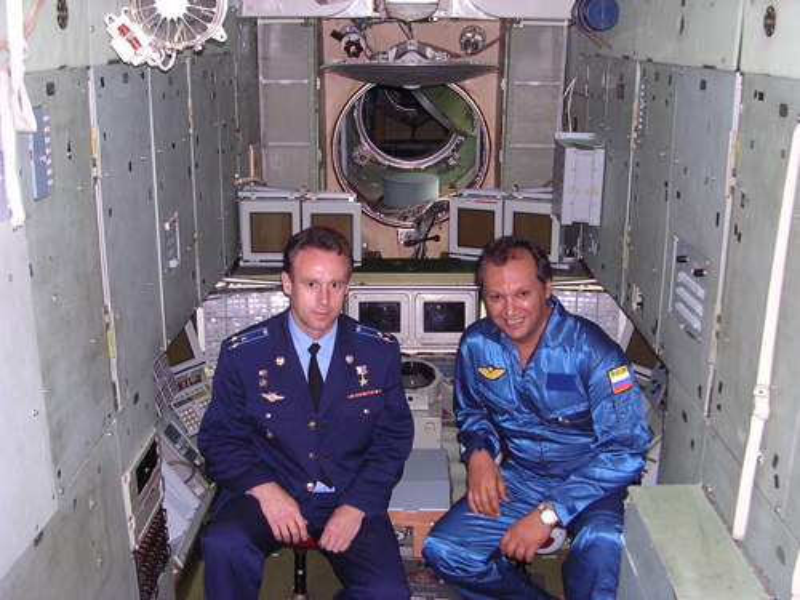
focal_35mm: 38
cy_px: 300
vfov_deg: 37.7
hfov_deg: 49.0
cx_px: 400
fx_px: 878
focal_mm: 5.8
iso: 369
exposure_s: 1/60.1
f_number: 2.8
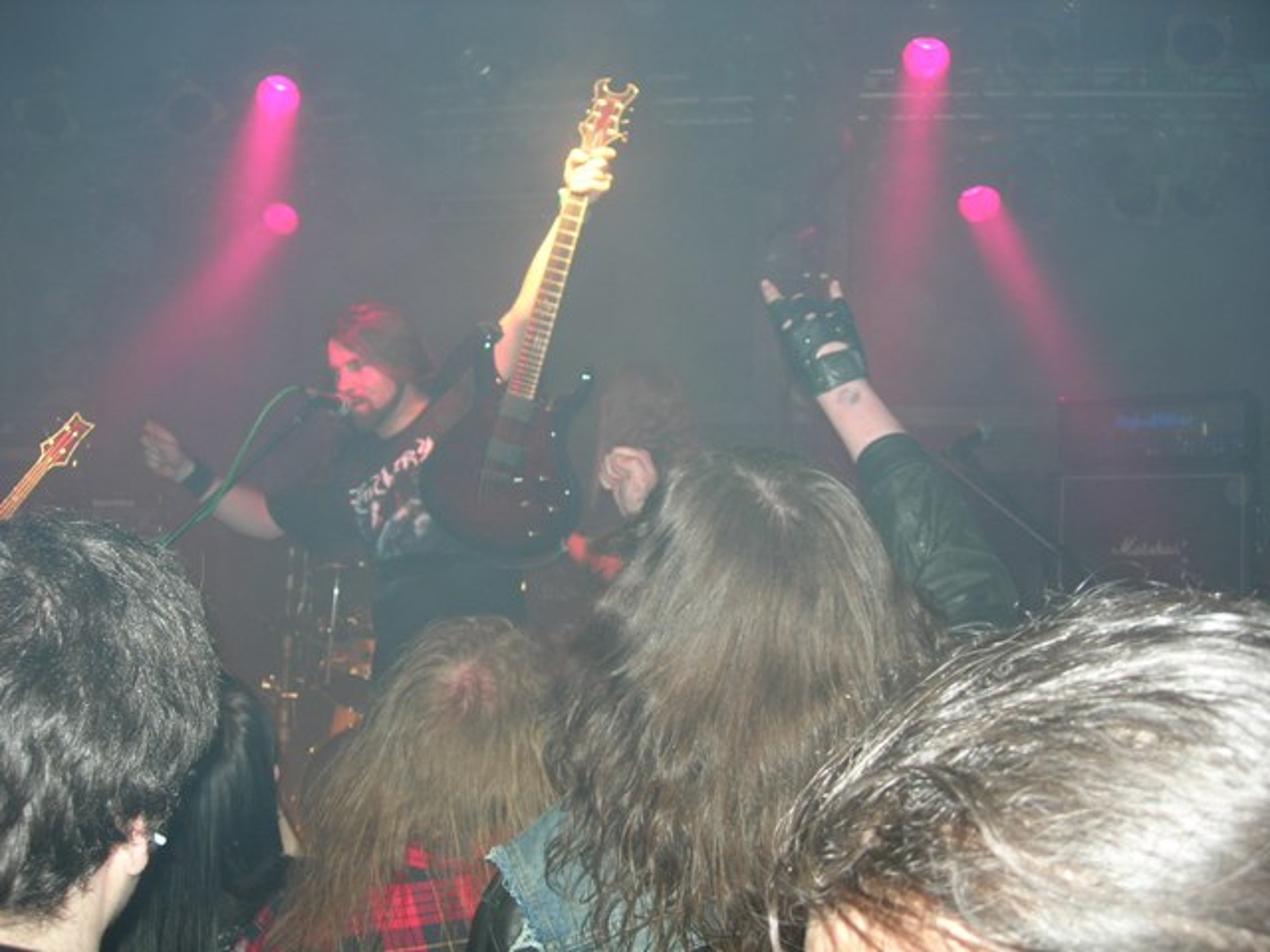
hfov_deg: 49.0
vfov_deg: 37.7
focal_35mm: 38
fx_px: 1394
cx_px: 635
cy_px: 476
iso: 64
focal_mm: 7.8
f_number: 2.8
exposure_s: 1/60.1
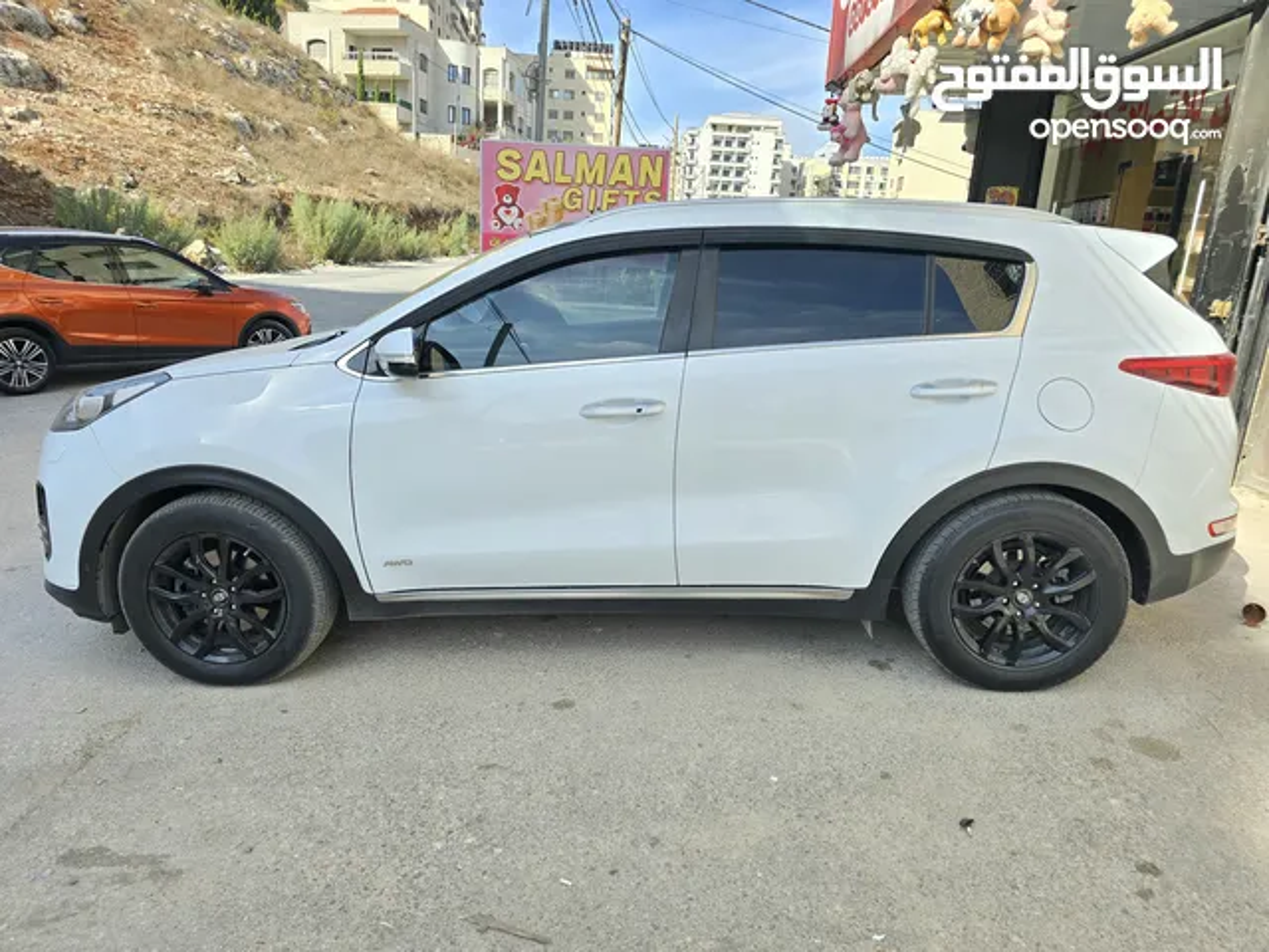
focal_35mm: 23
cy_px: 476
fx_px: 843
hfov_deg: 73.9
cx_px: 634
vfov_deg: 58.9
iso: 12
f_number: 1.7
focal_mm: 6.3
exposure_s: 1/259
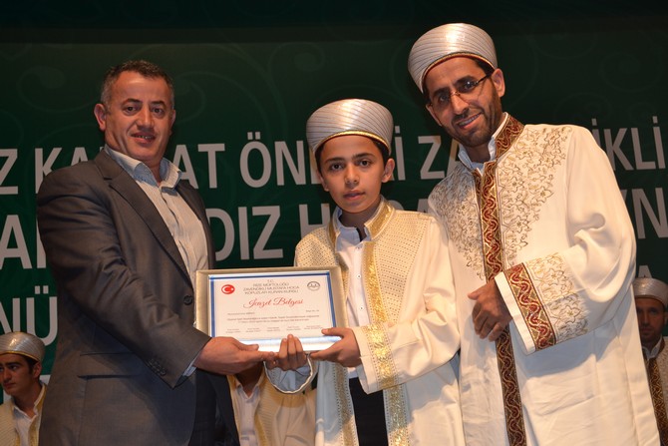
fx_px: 1058
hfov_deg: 35.0
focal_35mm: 57
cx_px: 334
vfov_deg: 23.8
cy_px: 223
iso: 400
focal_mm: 38
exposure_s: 1/80
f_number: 5
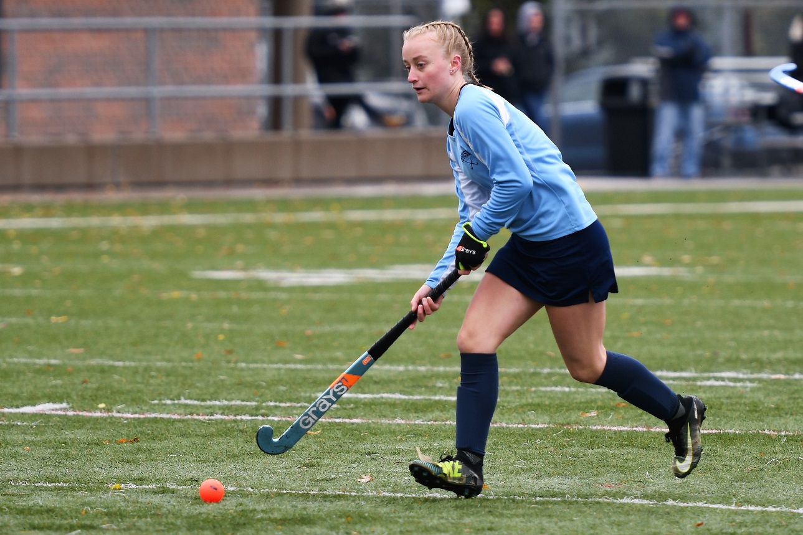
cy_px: 268
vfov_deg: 5.0
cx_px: 402
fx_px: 6189
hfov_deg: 7.4
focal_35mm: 278
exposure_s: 1/1000
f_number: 2.8
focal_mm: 185
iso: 200
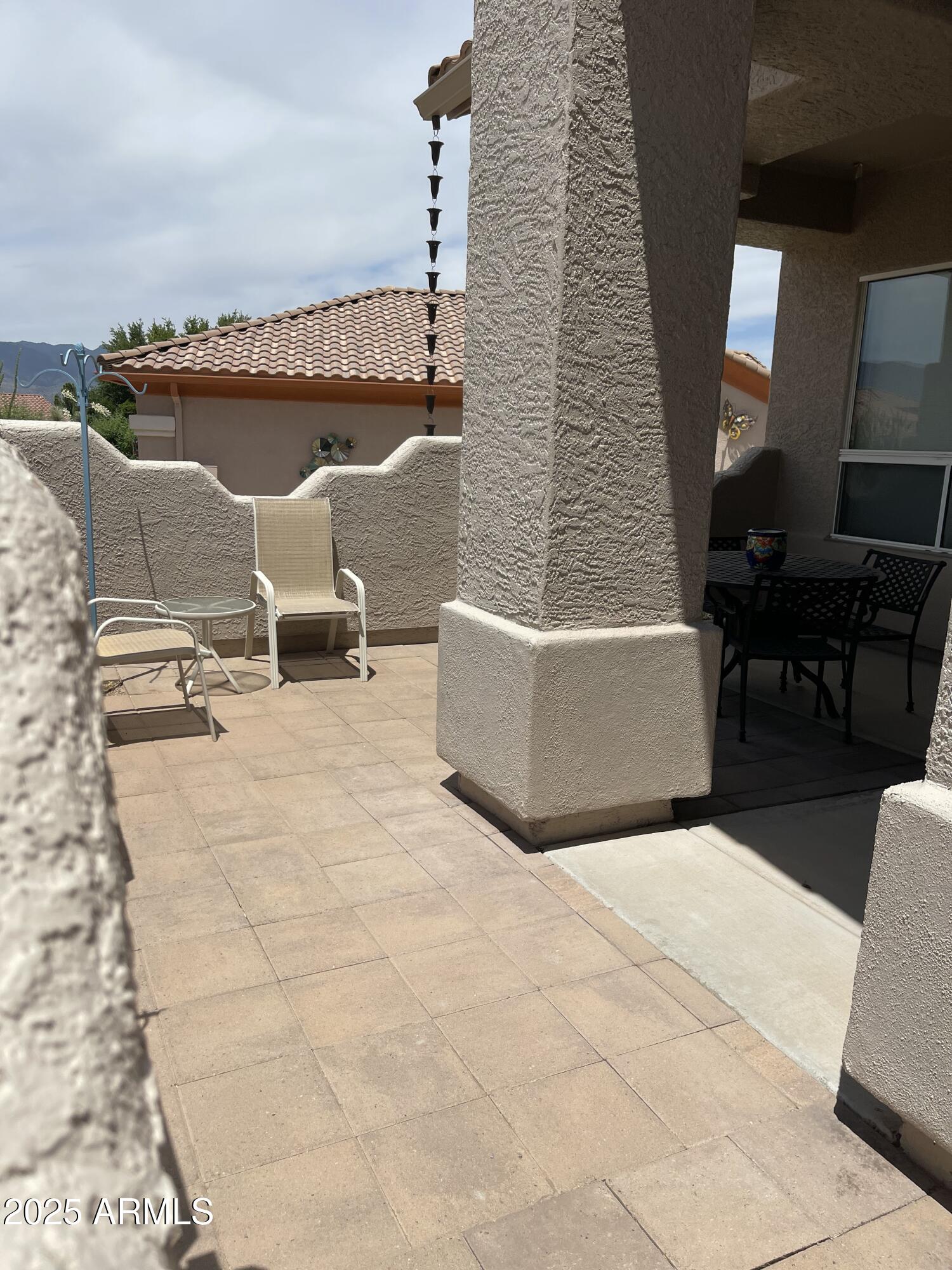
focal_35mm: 25
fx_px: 917
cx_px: 476
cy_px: 635
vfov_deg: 69.4
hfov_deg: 54.9
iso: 32
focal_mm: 5.1
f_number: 1.6
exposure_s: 1/6250
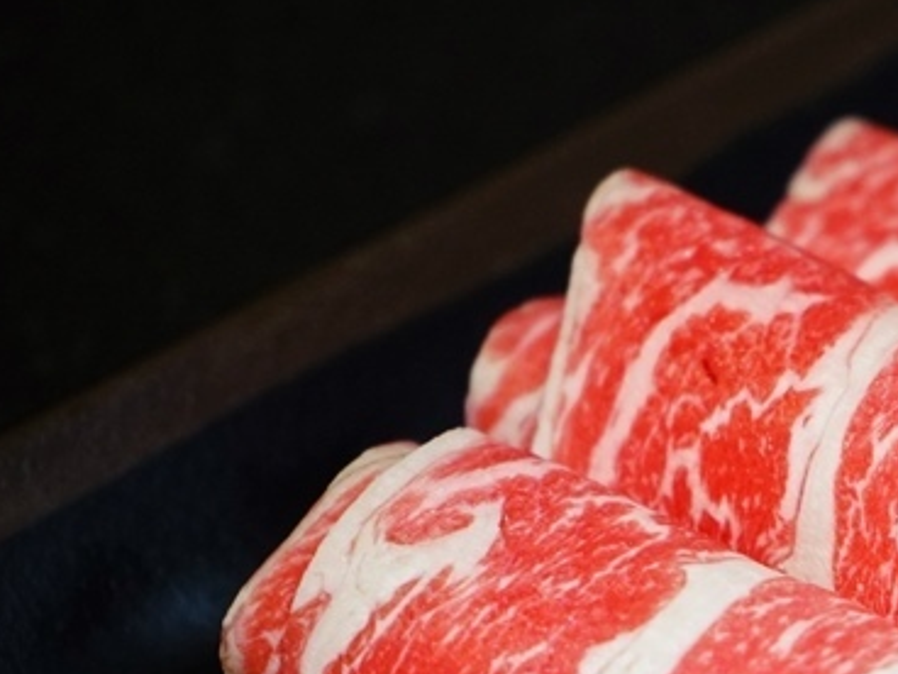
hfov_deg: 13.8
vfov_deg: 10.6
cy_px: 433
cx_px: 942
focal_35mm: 140
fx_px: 3632
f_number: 5.6
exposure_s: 1/80
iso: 2500
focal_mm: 67
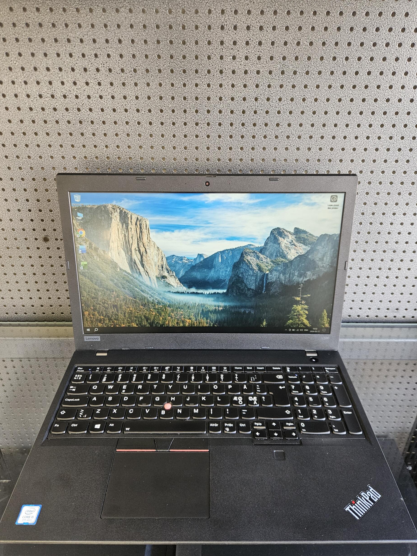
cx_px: 209
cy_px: 285
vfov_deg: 71.6
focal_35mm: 24
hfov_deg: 56.8
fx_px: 385
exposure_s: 1/100
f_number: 1.8
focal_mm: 5.4
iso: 640
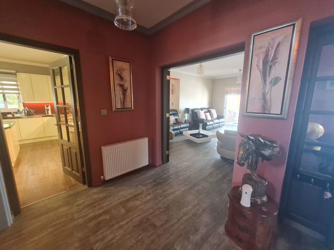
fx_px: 125
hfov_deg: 106.2
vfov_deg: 89.9
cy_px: 125
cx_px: 167
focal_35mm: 13
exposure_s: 1/33
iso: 500
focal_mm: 2.2
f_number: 2.2
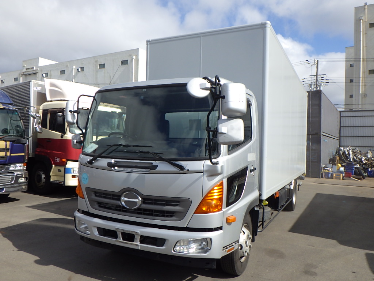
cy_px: 140
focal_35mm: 28
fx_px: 303
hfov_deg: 63.4
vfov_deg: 49.7
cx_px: 187
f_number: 4.2
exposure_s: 1/1000
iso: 125
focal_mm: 5
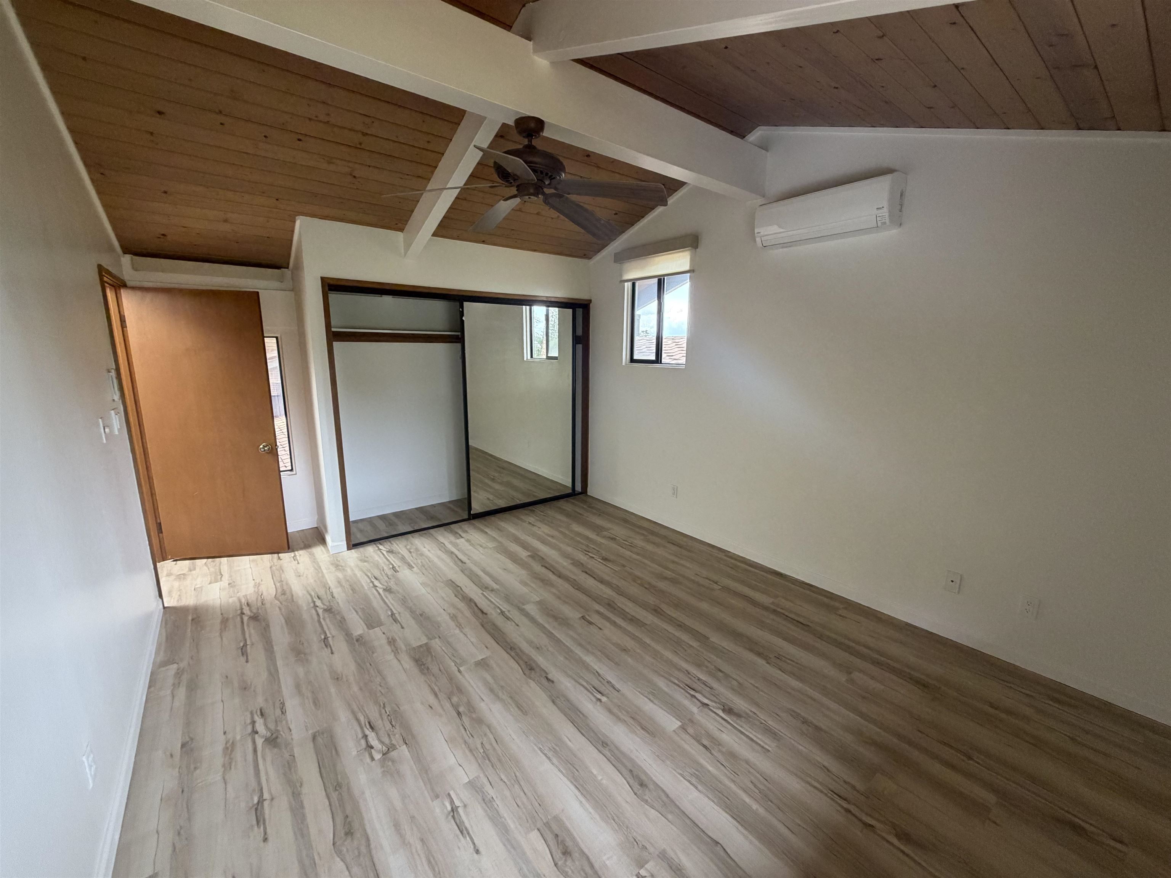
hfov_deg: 102.1
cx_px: 586
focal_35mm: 14
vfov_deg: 85.7
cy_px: 439
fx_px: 474
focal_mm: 2.22
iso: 320
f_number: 2.2
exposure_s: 1/121
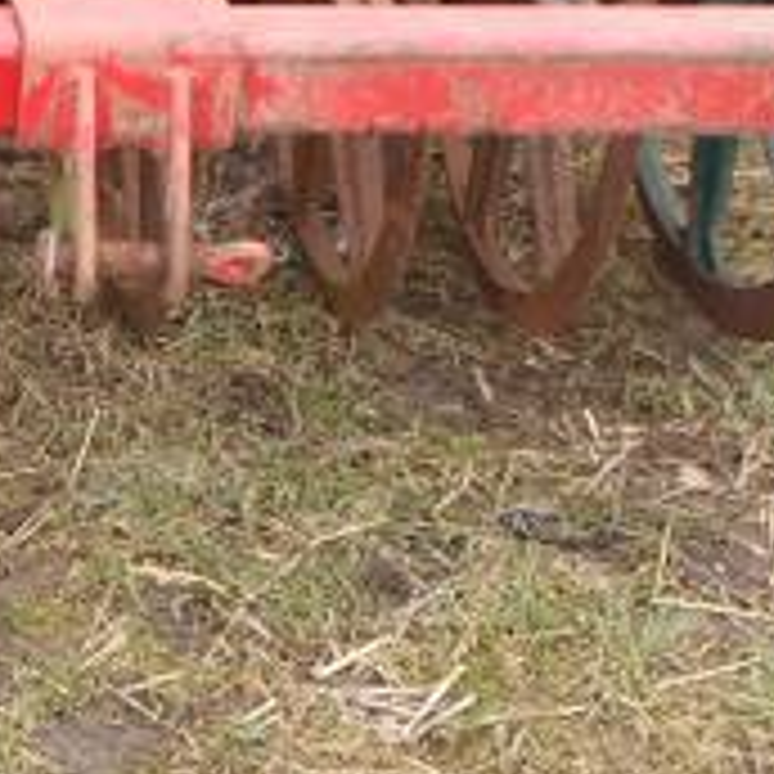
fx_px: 2909
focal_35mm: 115
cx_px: -454
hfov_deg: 14.0
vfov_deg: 15.0
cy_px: 58
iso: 80
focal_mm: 5
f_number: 4.5
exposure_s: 1/60
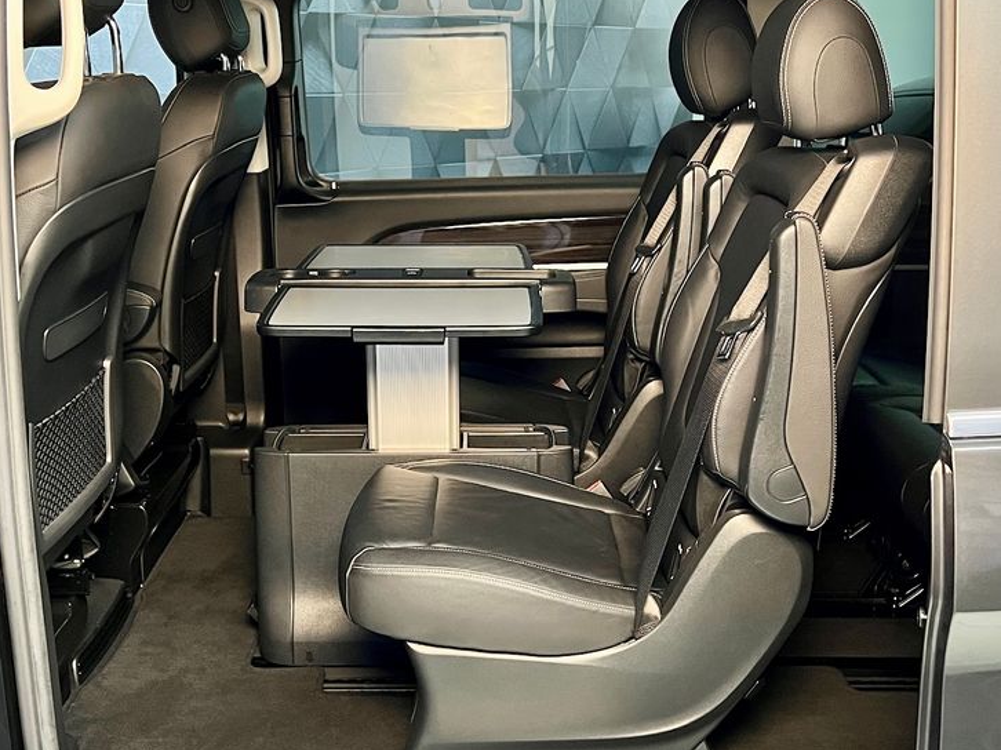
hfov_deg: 43.8
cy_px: 427
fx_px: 1243
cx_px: 472
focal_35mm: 43
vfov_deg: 33.5
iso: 500
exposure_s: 1/54
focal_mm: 5.7
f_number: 1.5
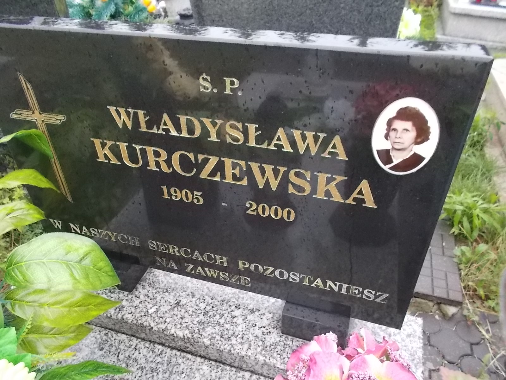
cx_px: 253
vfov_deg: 53.1
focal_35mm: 26
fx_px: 380
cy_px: 190
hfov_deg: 67.3
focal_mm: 4.6
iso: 400
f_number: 8
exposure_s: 1/80
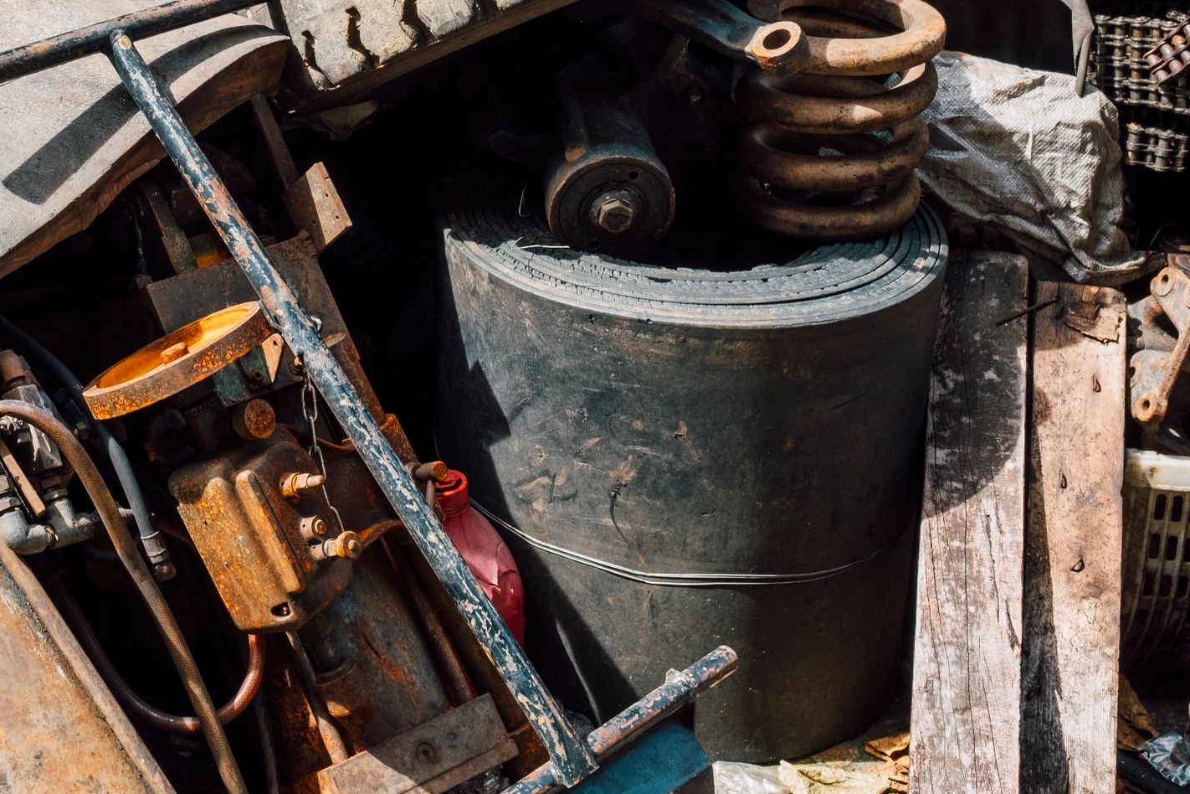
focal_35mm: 63
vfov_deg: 21.2
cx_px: 287
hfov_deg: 31.3
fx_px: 2082
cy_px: 97
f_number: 8
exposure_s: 1/90
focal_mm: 23
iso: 200
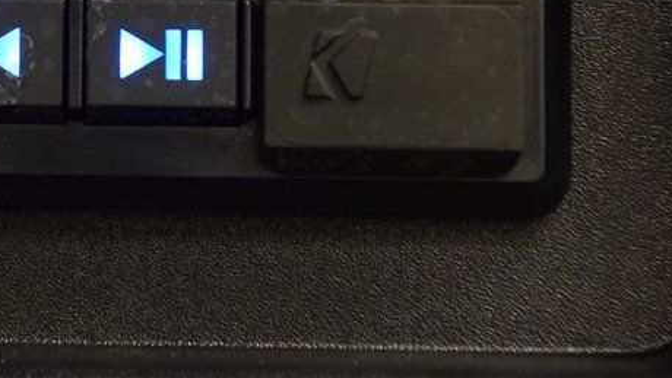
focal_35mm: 245
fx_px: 4367
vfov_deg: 4.9
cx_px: 1
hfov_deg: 8.7
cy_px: -31
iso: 1600
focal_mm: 70
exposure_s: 1/30
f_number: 5
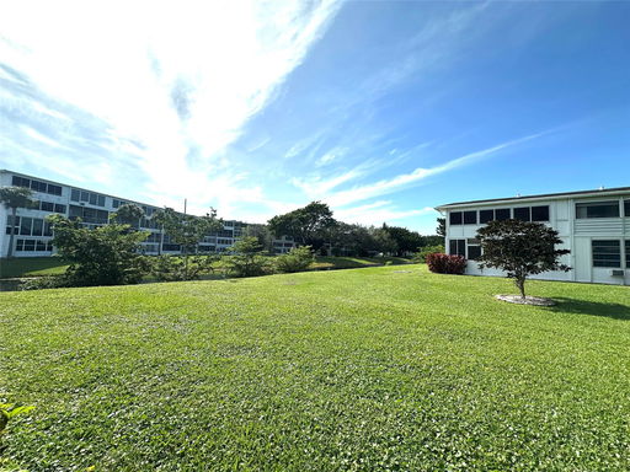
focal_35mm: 14
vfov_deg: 85.7
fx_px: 255
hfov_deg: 102.1
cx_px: 315
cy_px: 236
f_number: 2.2
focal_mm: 2.22
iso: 50
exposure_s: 1/3731
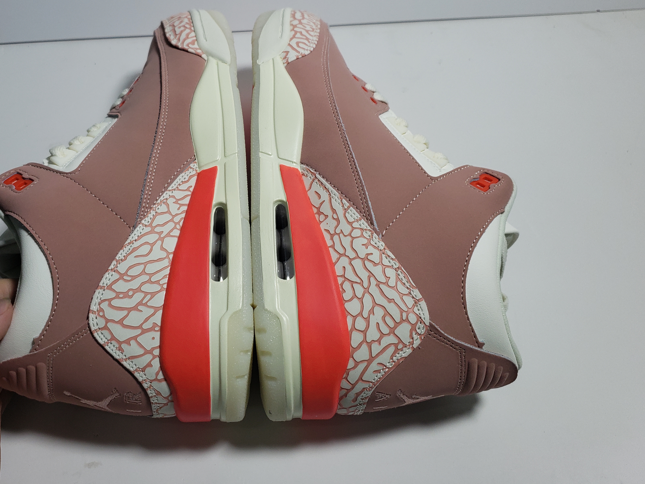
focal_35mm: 33
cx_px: 252
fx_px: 615
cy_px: 181
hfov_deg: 54.9
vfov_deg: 42.6
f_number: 1.5
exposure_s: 1/680
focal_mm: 4.3
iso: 50
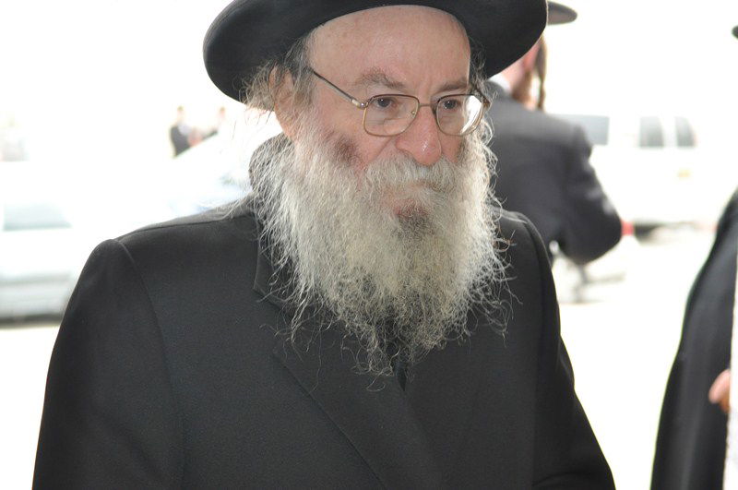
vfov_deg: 16.5
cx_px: 369
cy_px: 245
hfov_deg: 24.7
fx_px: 1689
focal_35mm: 82
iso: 1000
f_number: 4.5
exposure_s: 1/160
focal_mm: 55
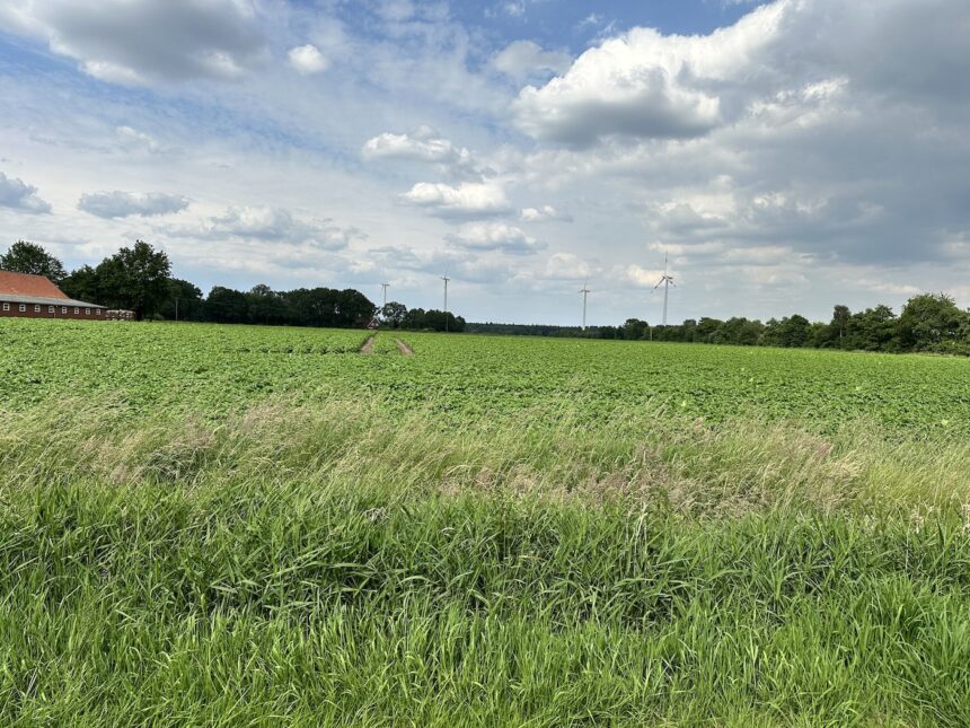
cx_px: 485
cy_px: 364
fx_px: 673
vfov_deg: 56.8
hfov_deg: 71.6
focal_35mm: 24
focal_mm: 6.86
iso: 80
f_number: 1.78
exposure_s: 1/5848
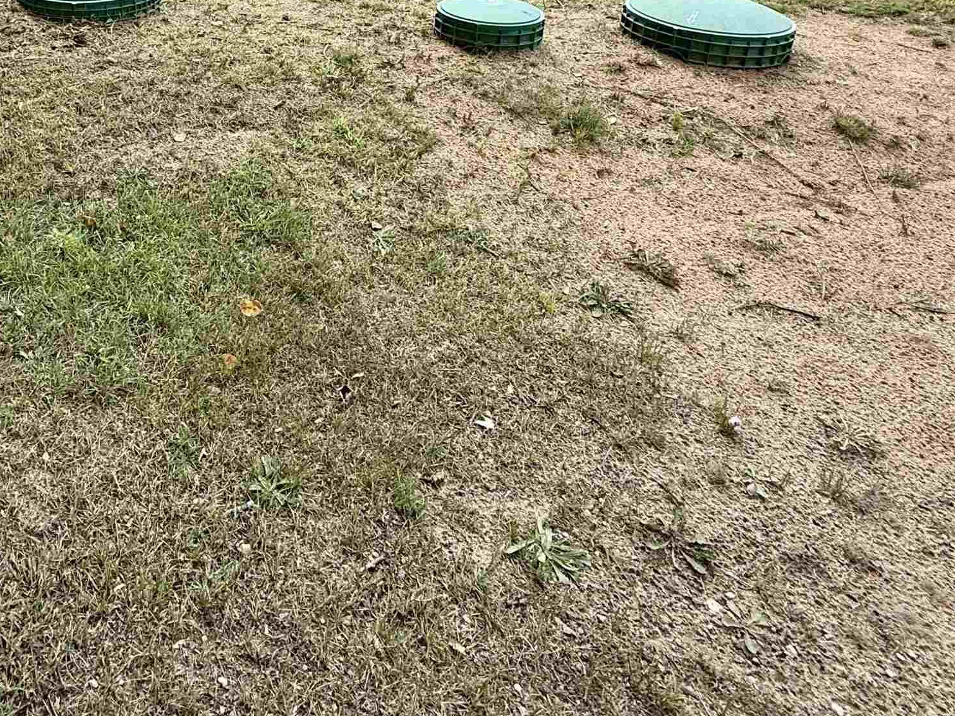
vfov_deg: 43.2
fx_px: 800
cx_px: 240
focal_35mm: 29
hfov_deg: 58.5
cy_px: 45
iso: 64
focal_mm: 2.22
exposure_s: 1/734
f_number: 2.2
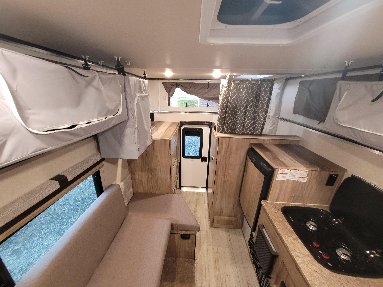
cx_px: 192
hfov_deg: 106.2
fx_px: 144
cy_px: 144
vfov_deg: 89.9
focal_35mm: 13
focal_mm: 1.74
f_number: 2.2
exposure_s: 1/30
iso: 500
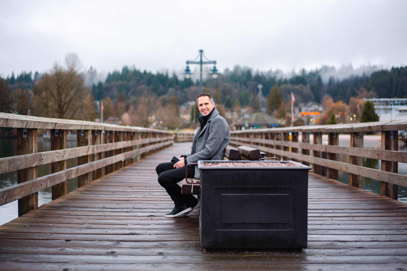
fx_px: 622
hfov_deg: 36.2
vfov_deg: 24.6
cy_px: 136
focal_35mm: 55
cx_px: 204
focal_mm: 55
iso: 100
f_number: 1.8
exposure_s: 1/1000
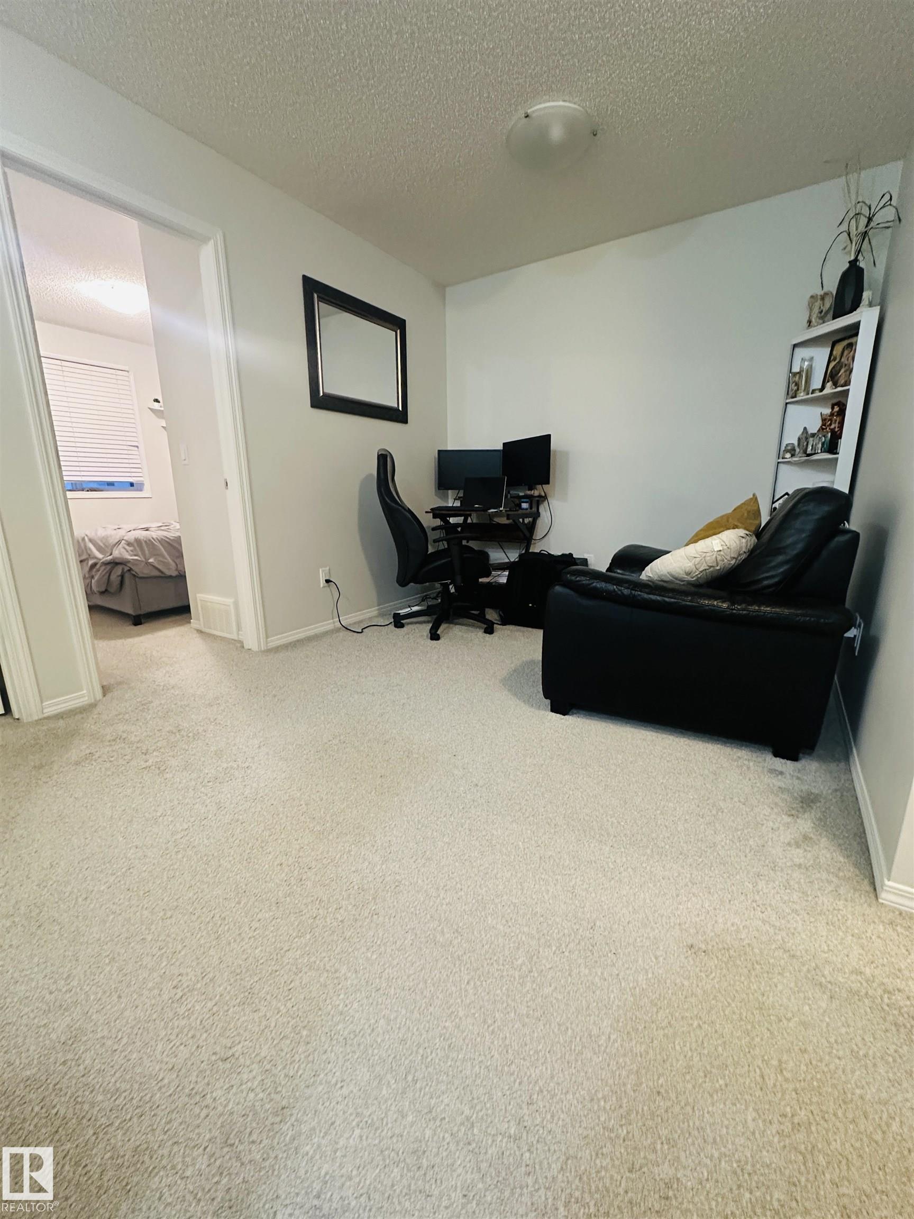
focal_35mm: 14
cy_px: 610
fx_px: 493
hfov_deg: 85.7
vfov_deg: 102.1
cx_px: 457
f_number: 2.2
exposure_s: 1/60
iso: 640
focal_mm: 2.22
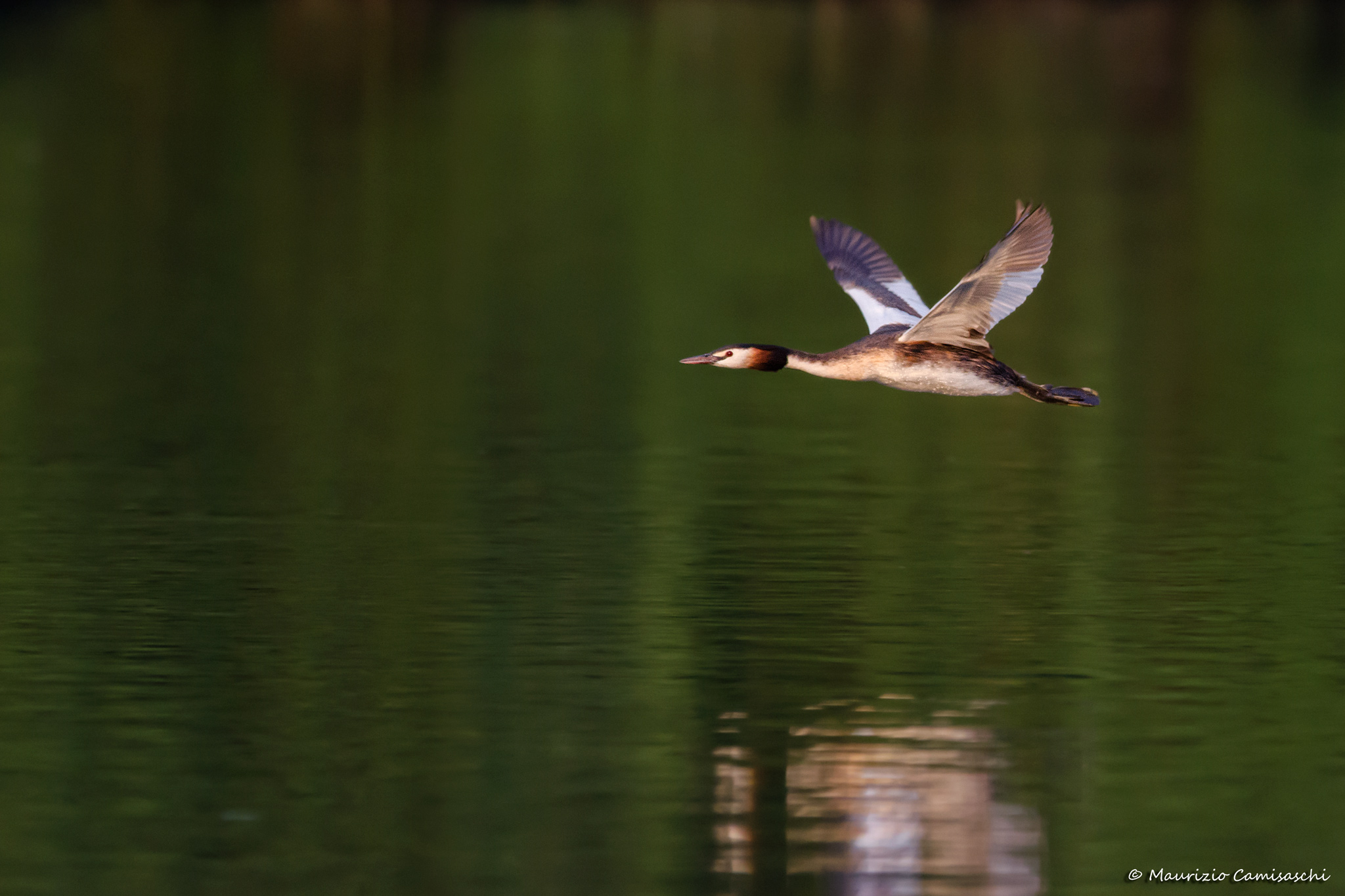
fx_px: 28017
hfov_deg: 2.8
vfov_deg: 1.8
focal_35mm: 750
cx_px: 672
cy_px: 448
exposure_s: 1/1250
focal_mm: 500
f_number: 8
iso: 1600
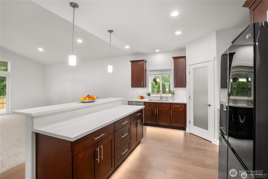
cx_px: 134
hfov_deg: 96.7
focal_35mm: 16
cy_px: 90
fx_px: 119
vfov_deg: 73.8
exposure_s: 1/10
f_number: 8
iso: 500
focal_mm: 16
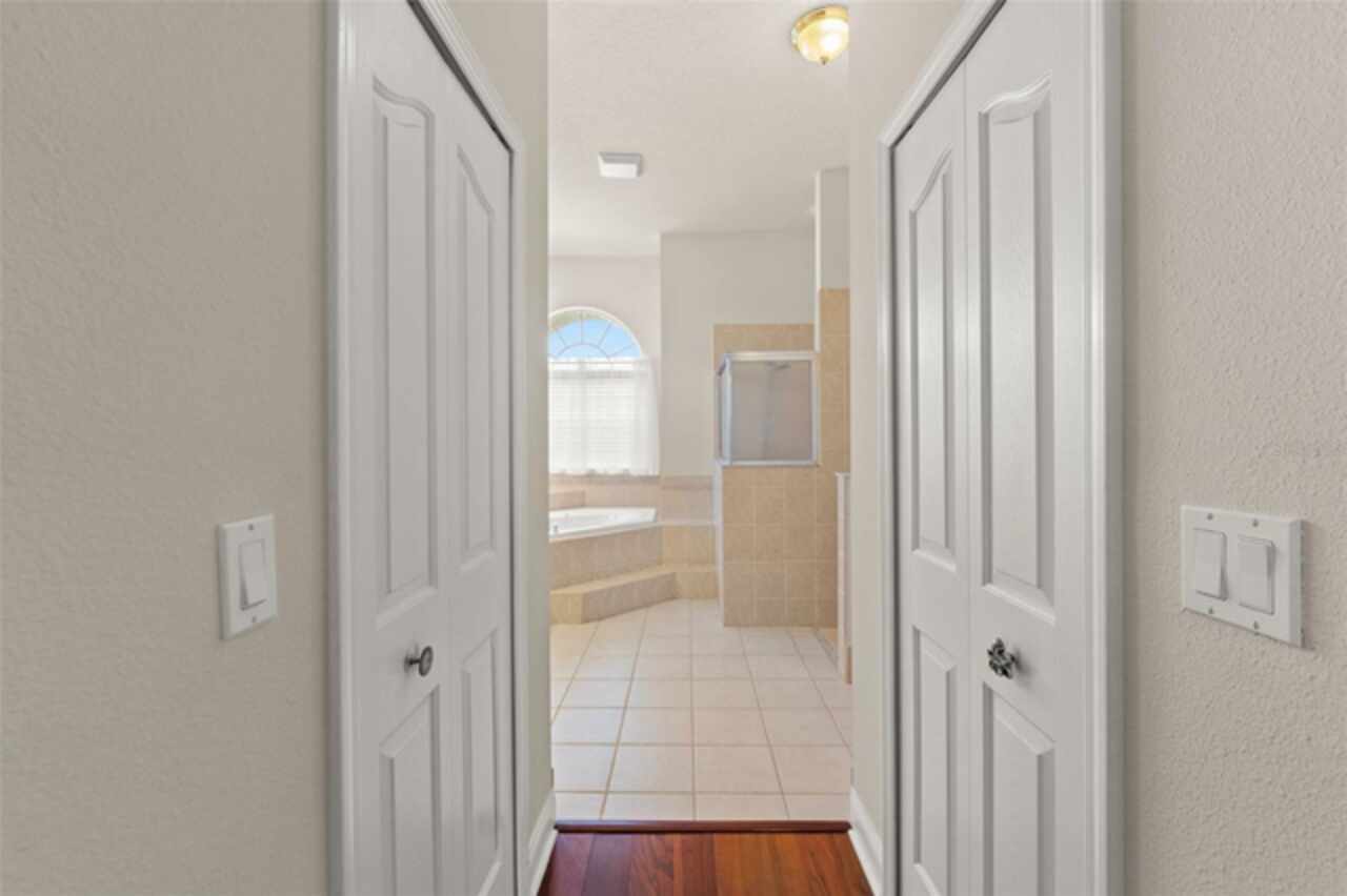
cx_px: 674
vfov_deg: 77.3
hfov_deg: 100.4
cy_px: 448
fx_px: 561
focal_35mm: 15
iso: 400
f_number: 7.1
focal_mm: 10
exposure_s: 1/6
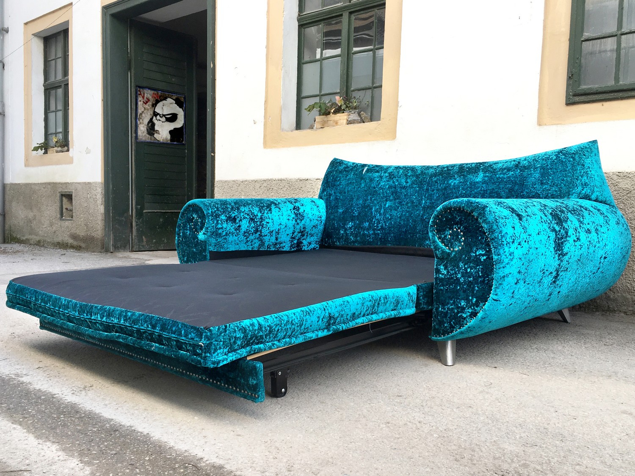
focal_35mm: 29
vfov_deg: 48.2
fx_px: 532
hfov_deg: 61.7
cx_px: 318
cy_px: 238
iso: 25
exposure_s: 1/324
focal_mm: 4.15
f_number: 2.2
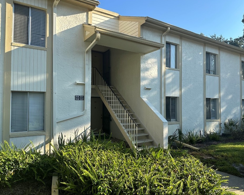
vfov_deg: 54.9
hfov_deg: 65.9
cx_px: 135
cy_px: 98
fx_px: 188
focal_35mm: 26
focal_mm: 6.86
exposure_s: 1/1916
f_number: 1.78
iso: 80
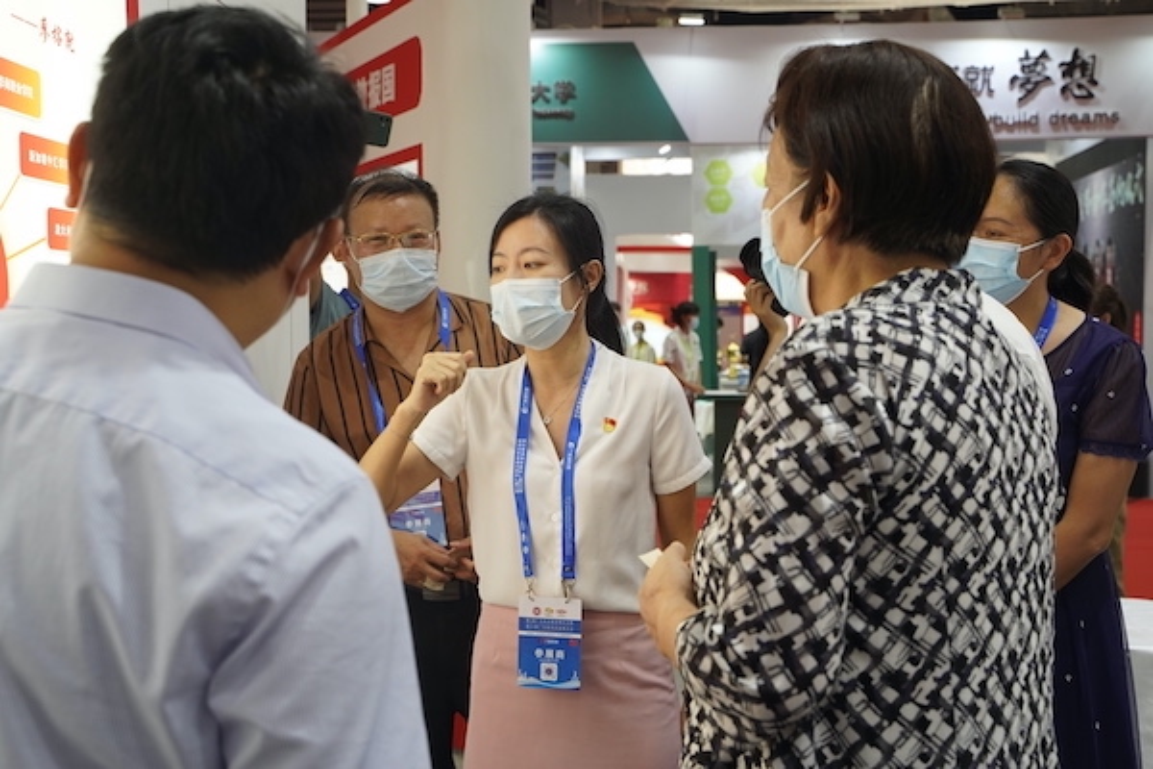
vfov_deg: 28.6
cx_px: 576
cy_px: 384
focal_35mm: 47
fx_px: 1505
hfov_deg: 41.9
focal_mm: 47
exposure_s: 1/125
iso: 1000
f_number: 6.3
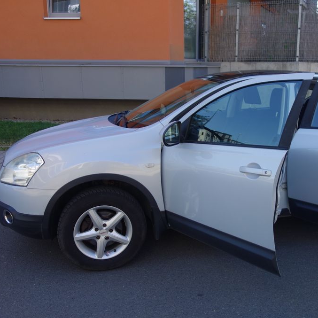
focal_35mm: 36
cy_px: 159
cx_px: 204
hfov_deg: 45.5
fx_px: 374
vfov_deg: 46.0
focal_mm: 10.4
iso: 125
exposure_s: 1/800
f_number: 1.8
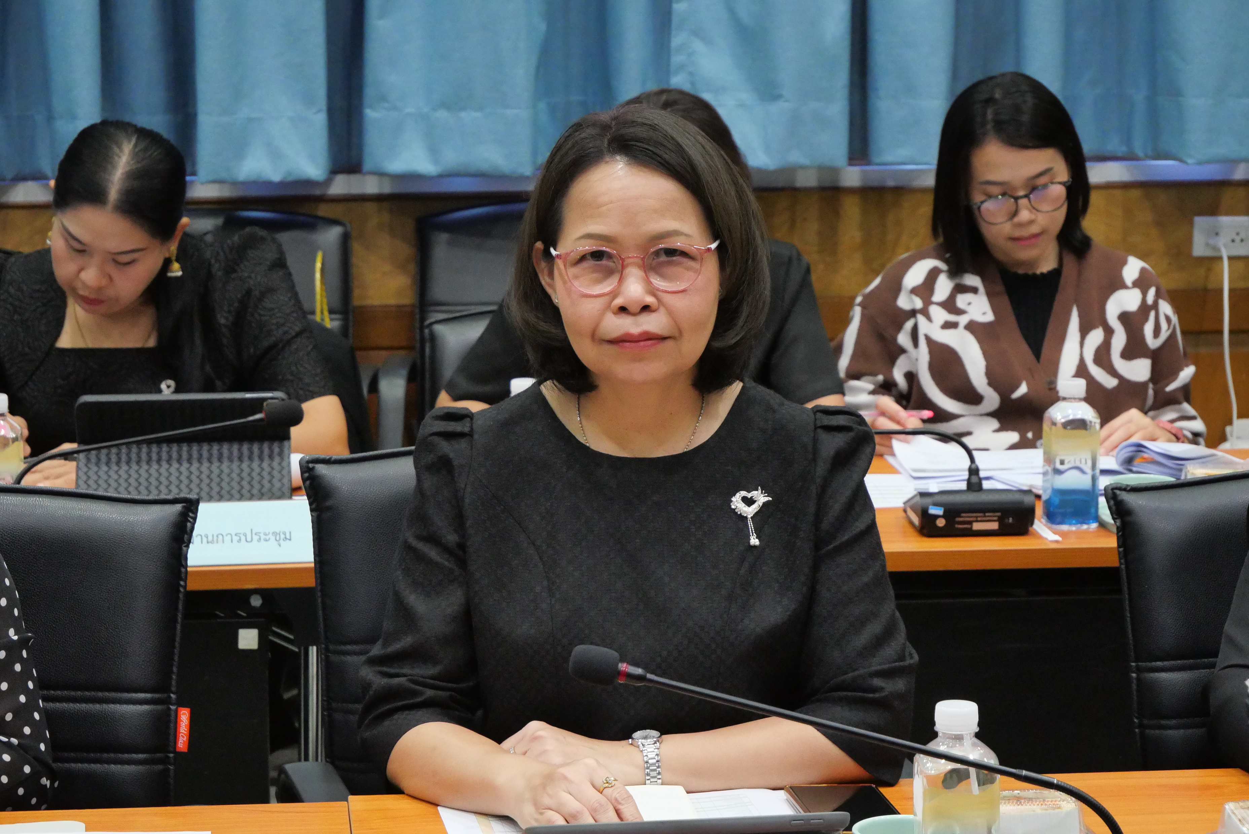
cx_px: 624
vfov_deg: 14.1
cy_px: 417
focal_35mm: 97
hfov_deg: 21.0
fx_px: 3367
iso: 3200
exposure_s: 1/60
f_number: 5.6
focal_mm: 47
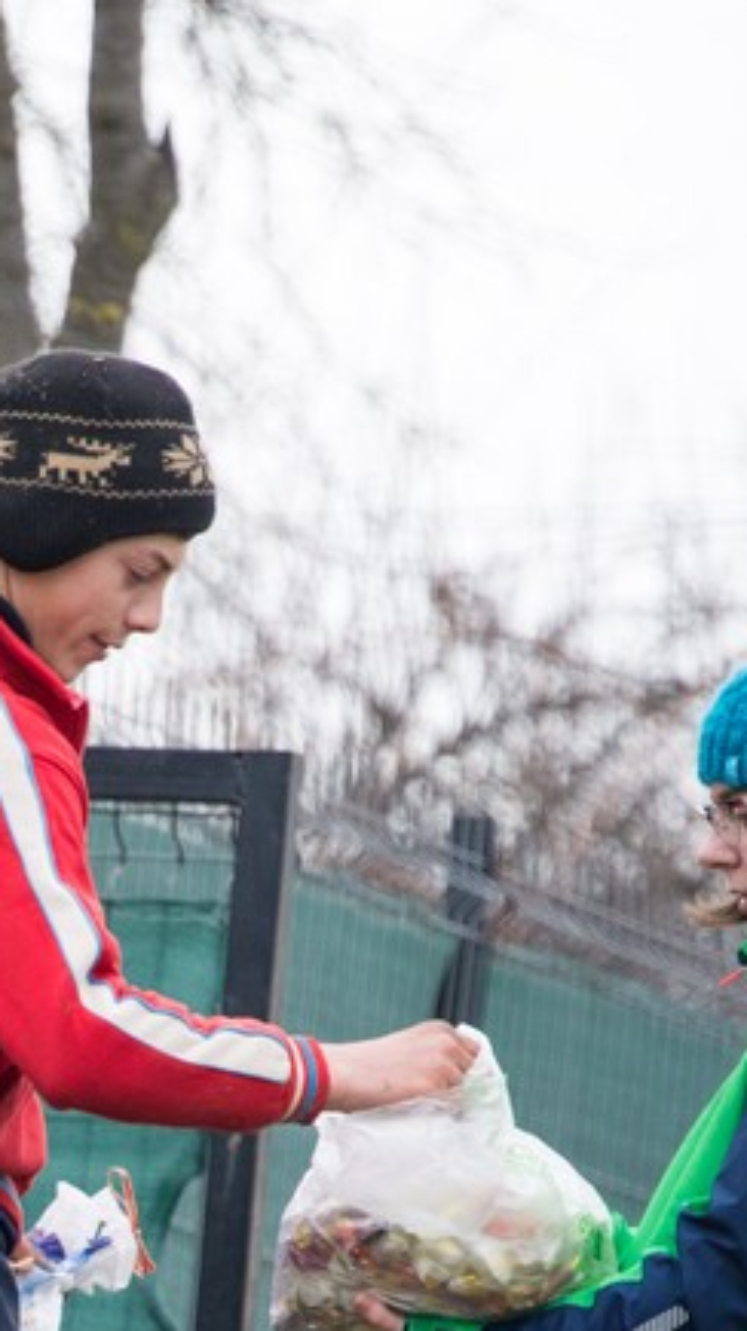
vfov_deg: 2.5
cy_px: 1258
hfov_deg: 1.4
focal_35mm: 865
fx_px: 30525
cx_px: -23
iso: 1400
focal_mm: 250
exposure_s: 1/500
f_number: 5.6
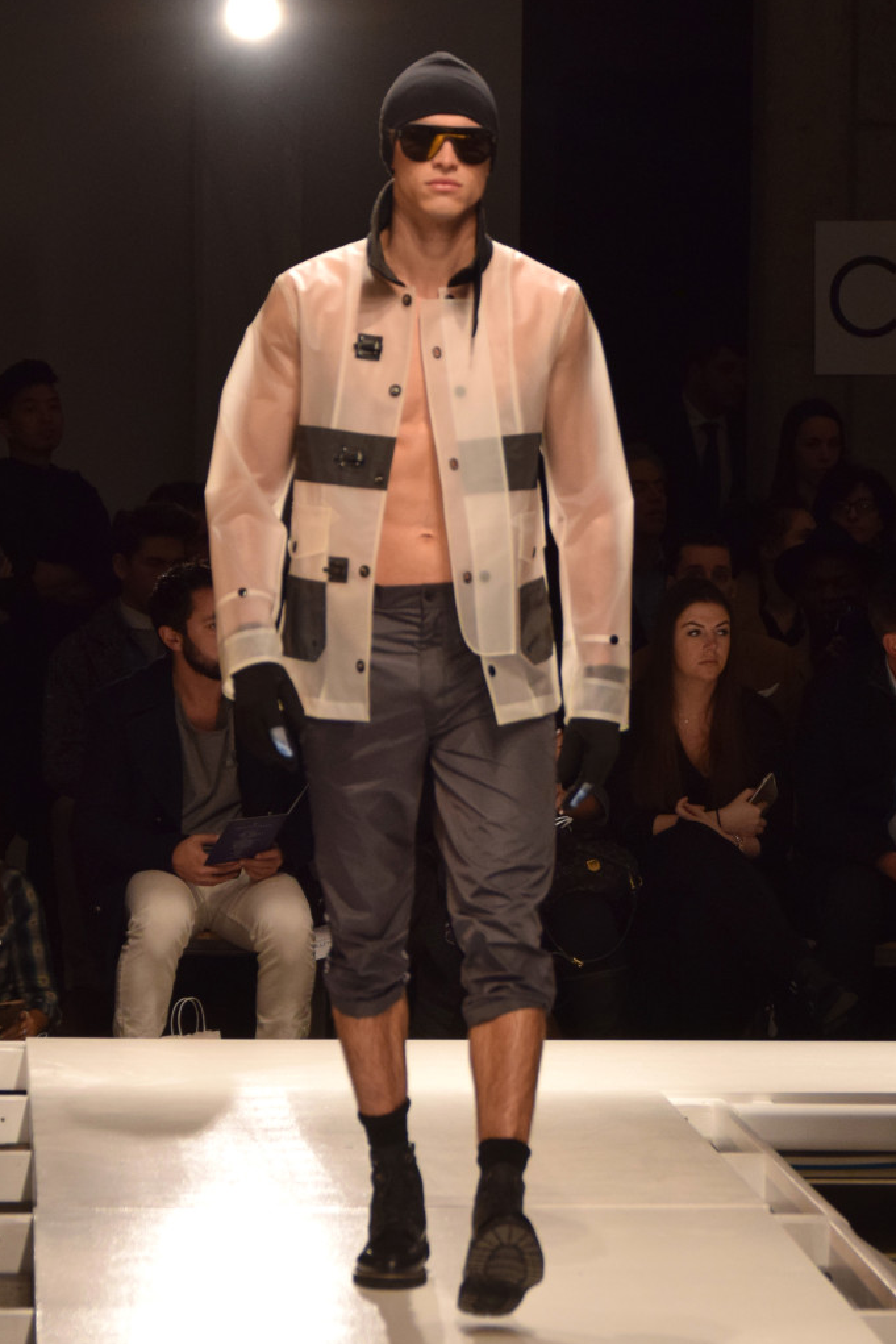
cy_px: 670
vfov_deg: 18.0
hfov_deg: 12.1
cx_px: 447
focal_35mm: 114
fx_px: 4236
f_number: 4.2
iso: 800
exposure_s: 1/500
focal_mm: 75
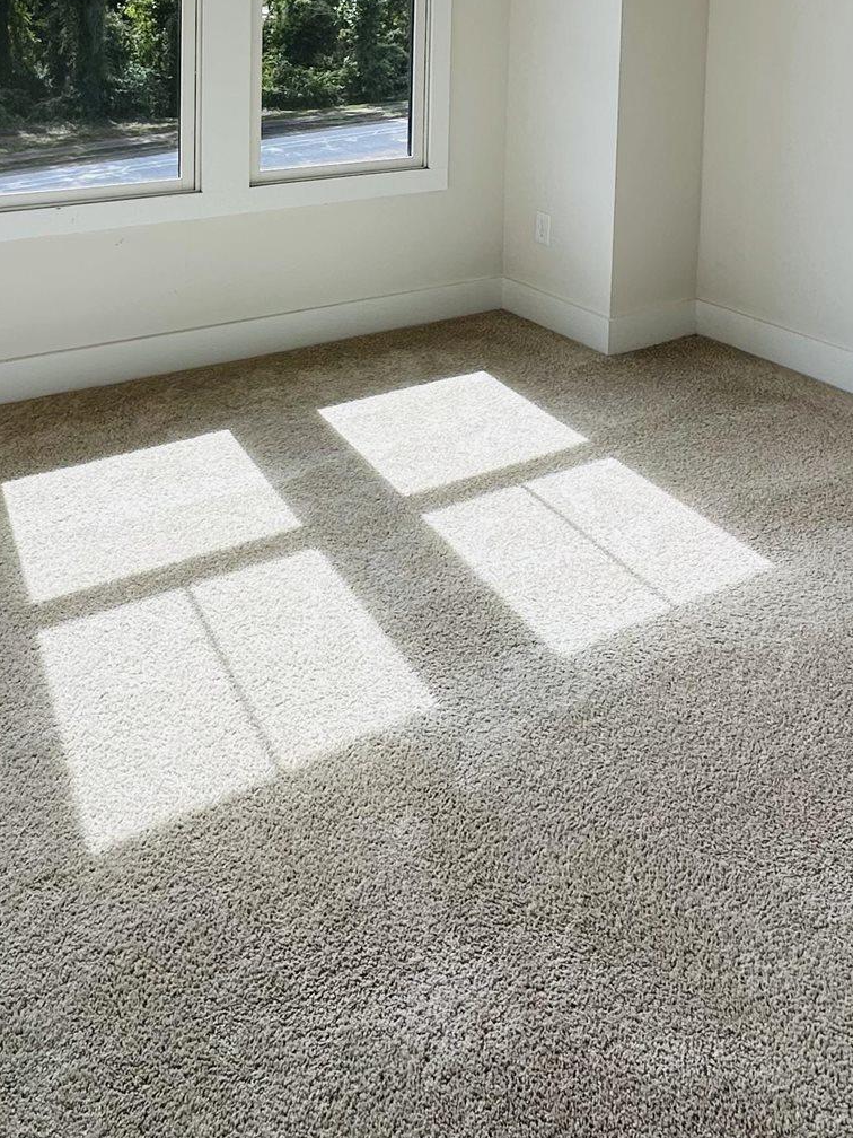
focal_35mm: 32
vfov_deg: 48.5
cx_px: 320
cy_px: 44
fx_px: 1051
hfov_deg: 43.8
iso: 40
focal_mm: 2.22
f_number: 2.2
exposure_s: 1/861
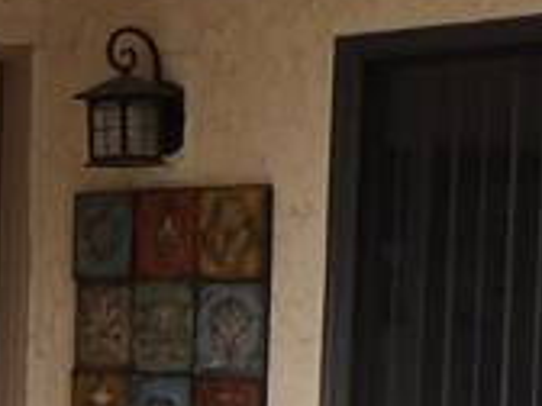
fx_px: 2286
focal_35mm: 146
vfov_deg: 10.0
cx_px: -306
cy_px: 519
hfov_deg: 12.7
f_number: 3.2
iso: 100
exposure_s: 1/81
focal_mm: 4.3
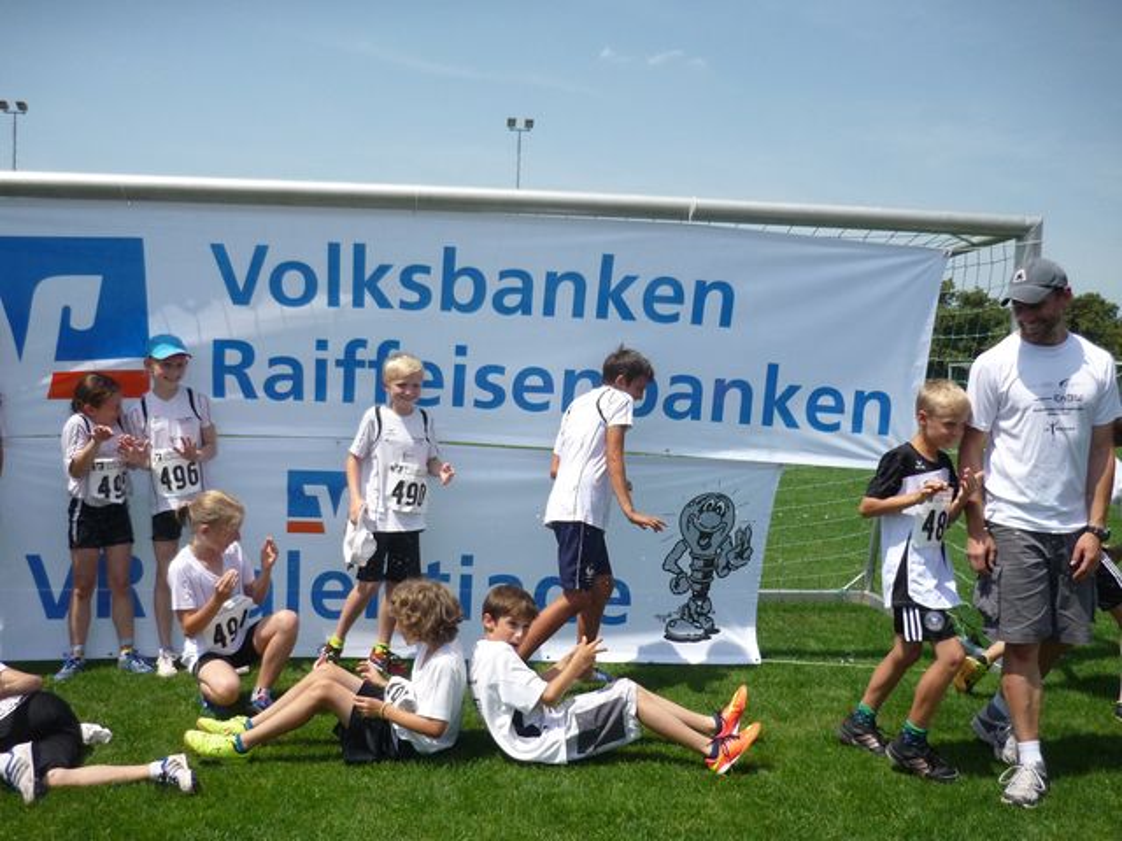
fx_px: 1070
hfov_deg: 55.4
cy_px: 420
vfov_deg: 42.9
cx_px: 561
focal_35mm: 33
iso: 250
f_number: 8
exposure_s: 1/500
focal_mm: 5.5
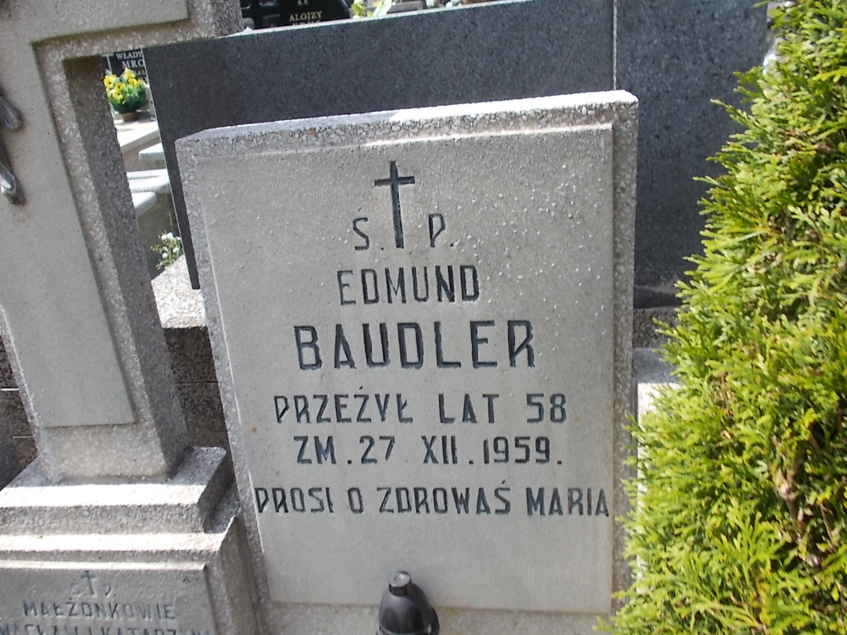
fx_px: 758
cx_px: 362
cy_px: 305
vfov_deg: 45.4
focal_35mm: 31
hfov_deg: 58.1
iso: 80
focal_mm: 4.6
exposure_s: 1/160
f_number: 8
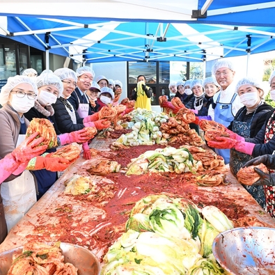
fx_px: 279
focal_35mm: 31
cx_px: 143
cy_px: 136
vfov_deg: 52.5
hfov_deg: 52.5
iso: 1600
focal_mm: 24
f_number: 5.6
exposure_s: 1/250
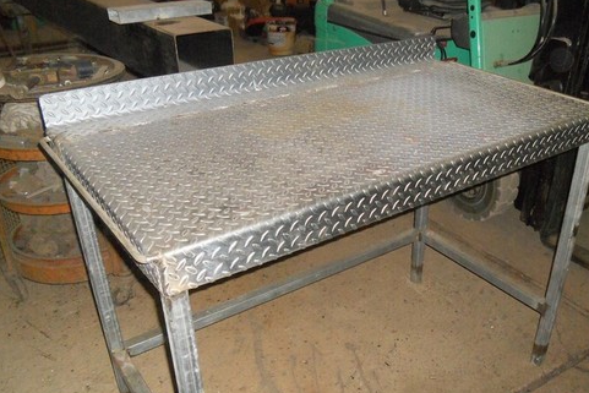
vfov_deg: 37.8
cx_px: 360
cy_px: 233
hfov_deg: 53.9
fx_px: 573
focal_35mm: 35
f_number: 3.2
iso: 400
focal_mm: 4.9
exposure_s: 1/25
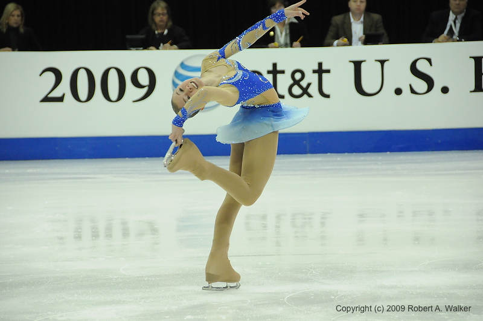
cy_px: 160
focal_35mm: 195
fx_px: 2613
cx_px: 242
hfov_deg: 10.6
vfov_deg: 7.0
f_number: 5.6
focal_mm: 130
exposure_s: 1/800
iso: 3200
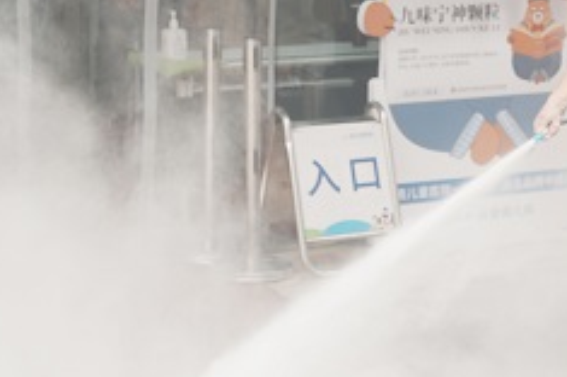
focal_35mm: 131
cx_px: 485
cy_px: 164
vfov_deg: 10.4
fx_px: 2060
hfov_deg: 15.5
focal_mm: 48
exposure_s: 1/400
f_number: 4
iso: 125
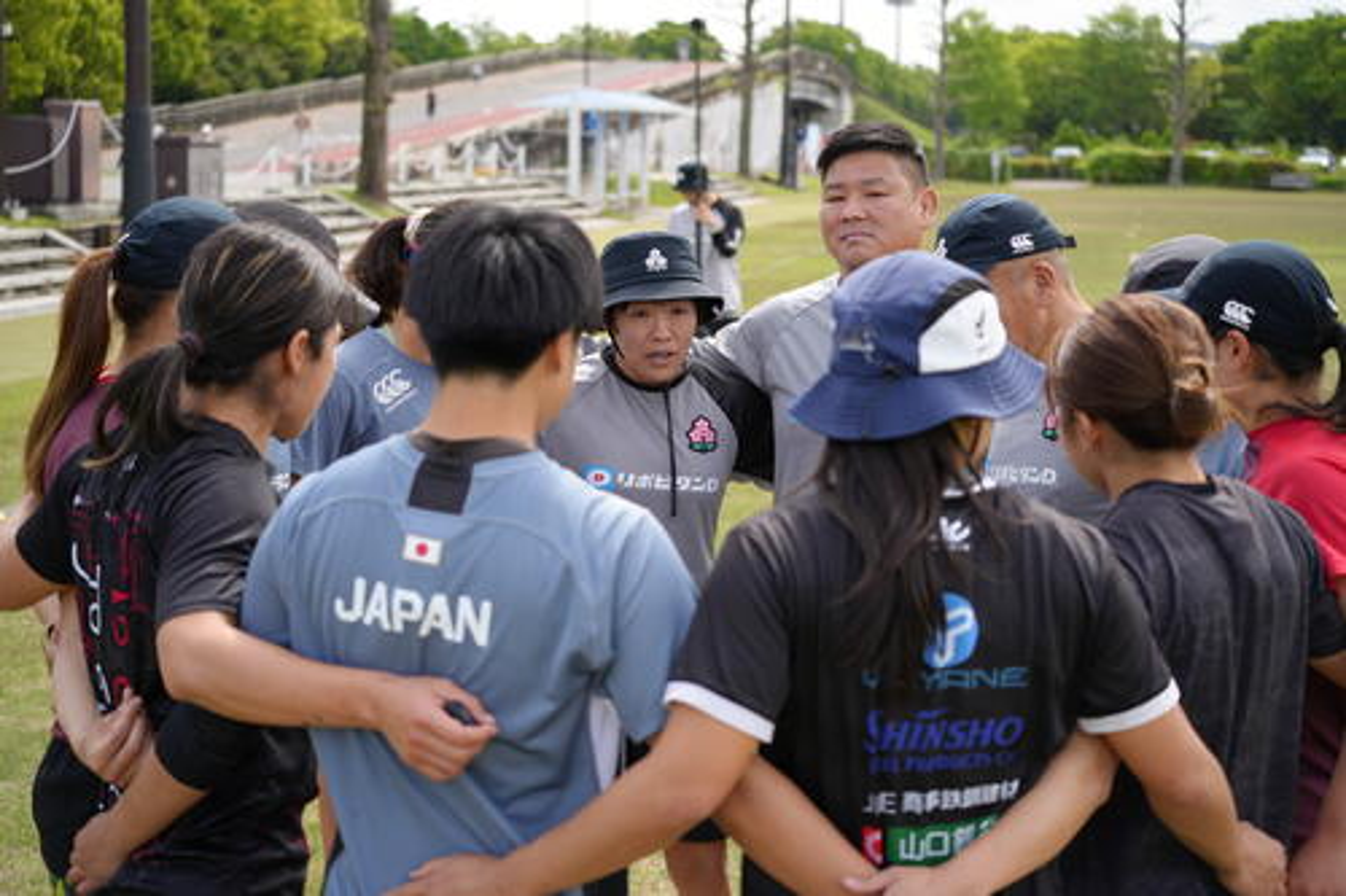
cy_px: 448
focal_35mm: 70
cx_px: 673
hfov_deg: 28.9
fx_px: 2616
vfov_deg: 19.4
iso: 100
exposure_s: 1/250
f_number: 4.5
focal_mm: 70
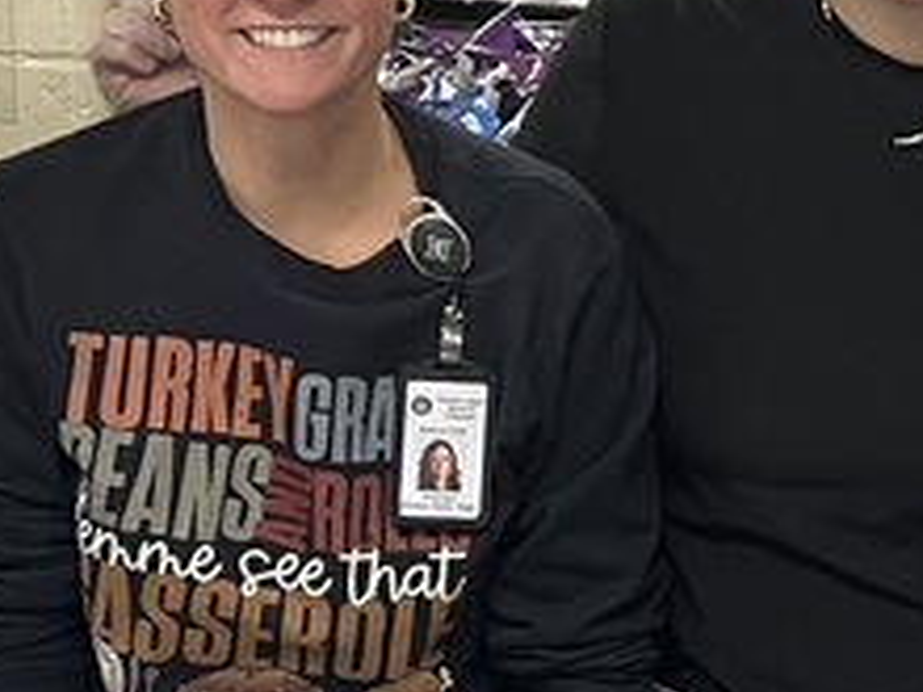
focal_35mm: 121
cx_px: 1380
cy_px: 373
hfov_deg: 15.1
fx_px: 3226
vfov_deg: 12.2
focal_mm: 5.1
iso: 125
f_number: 1.6
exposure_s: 1/60
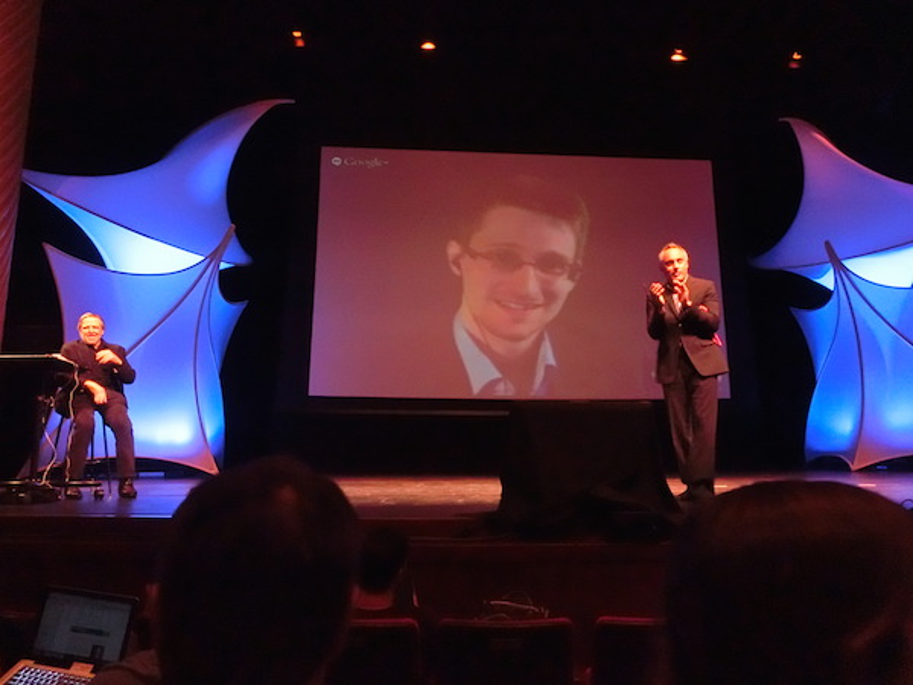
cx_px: 456
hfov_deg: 71.6
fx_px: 633
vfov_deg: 56.8
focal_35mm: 24
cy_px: 342
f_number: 3
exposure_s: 1/40
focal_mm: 4.24
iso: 800
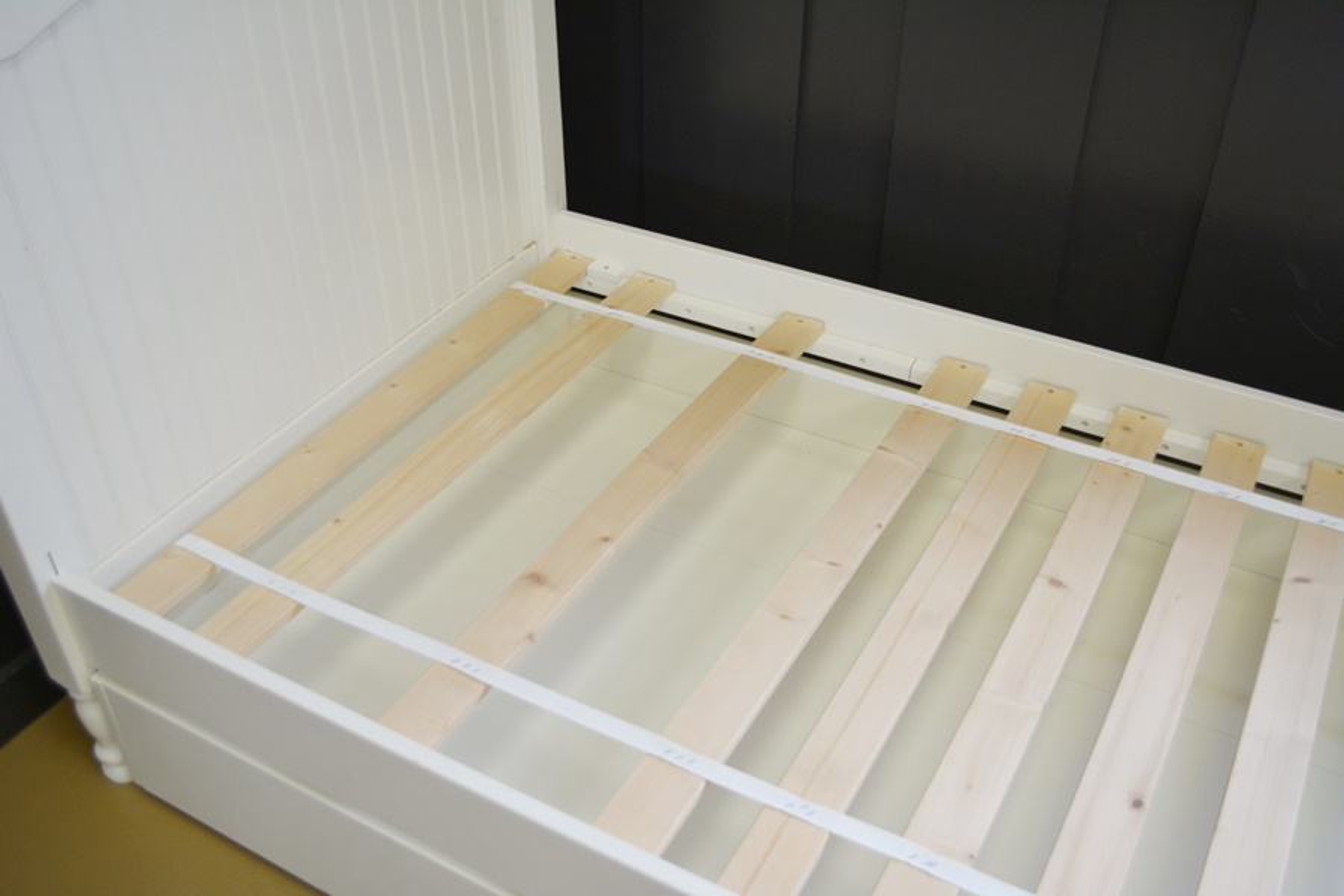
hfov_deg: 57.2
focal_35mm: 33
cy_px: 448
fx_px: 1232
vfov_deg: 40.0
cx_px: 672
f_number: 3.8
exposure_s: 1/100
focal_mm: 22
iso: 800
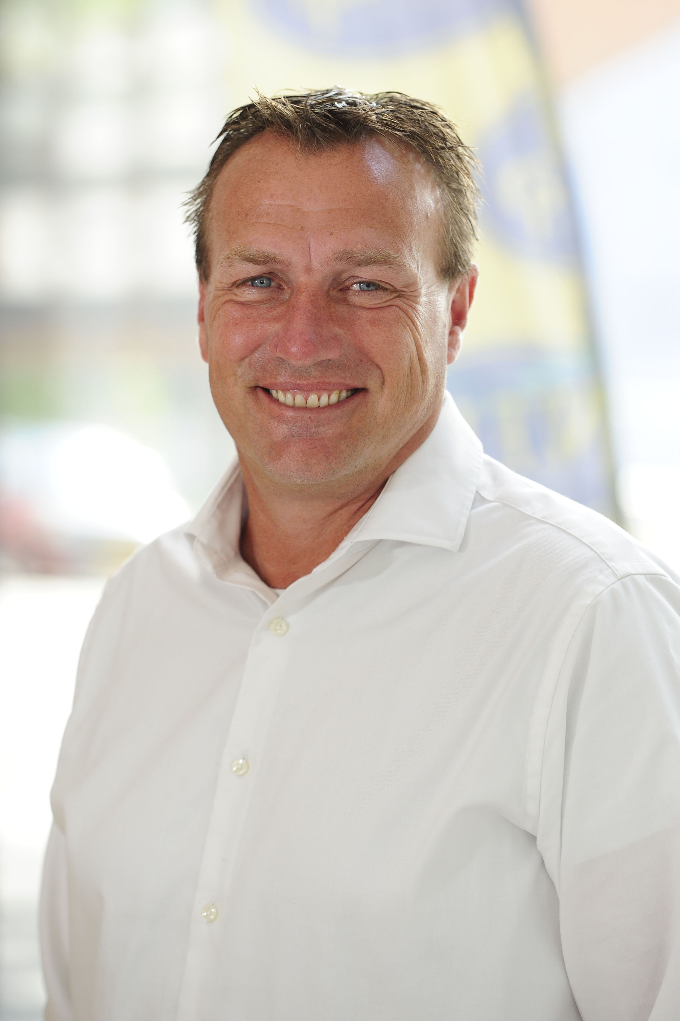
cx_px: 340
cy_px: 510
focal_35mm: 135
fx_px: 3830
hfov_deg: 10.1
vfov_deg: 15.2
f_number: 4
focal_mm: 135
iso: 640
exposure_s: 1/320
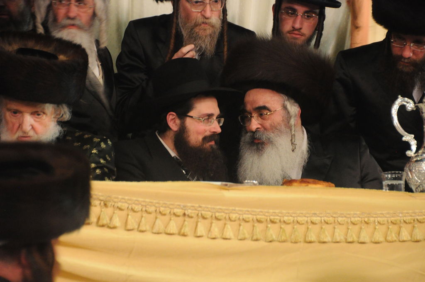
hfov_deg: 10.6
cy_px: 141
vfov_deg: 7.0
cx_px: 212
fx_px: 2299
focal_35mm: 195
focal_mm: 130
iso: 2500
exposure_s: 1/40
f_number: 5.6
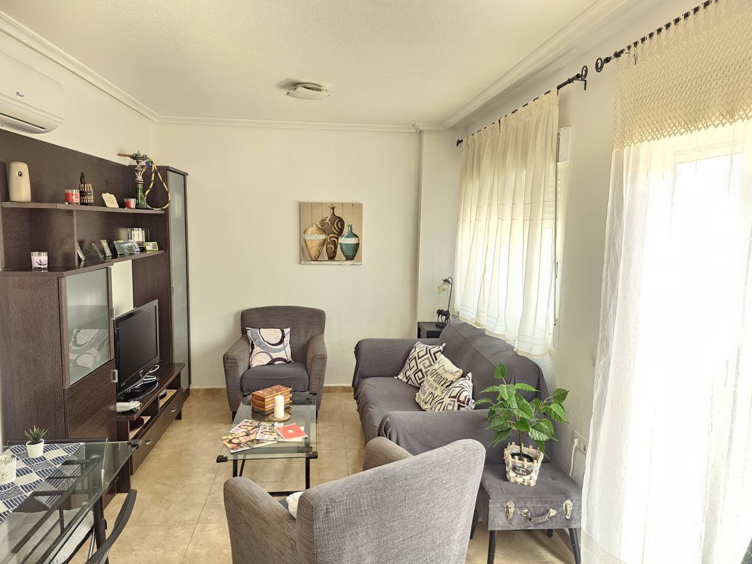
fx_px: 500
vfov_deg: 58.9
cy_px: 282
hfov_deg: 73.9
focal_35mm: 23
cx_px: 376
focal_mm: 6.3
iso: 200
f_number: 1.7
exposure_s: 1/100
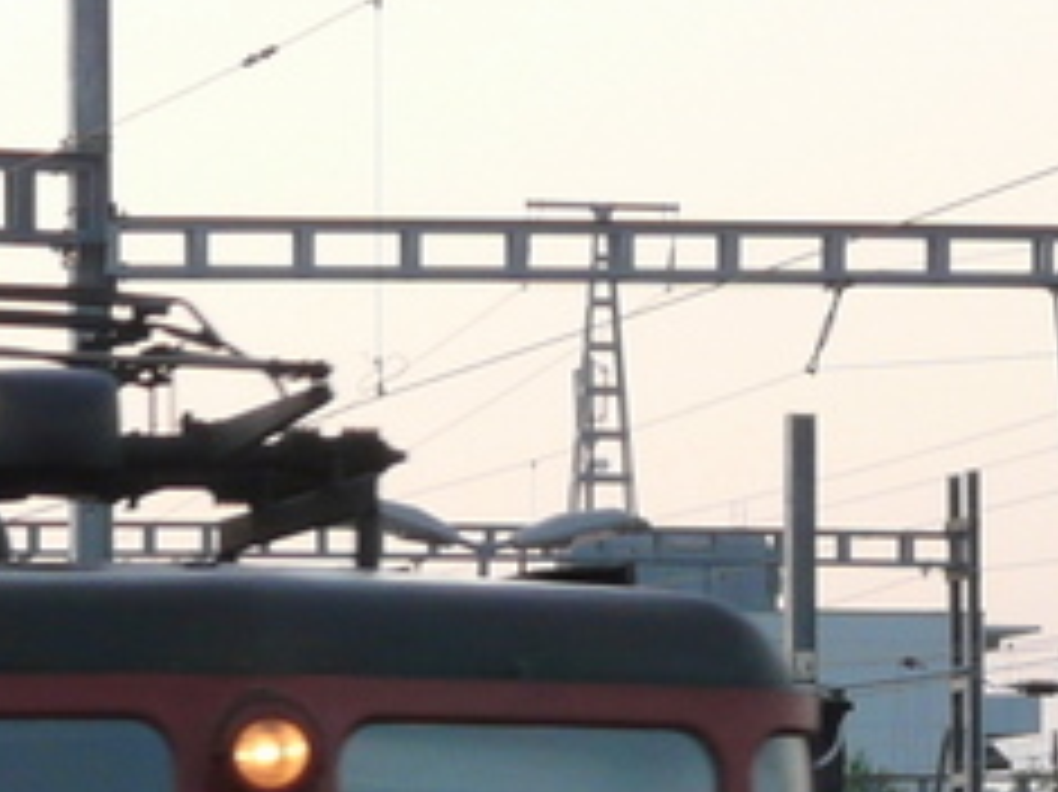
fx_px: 10020
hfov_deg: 6.0
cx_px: 104
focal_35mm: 328
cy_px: 1305
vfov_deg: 4.5
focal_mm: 12.6
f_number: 3.2
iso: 100
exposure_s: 1/100
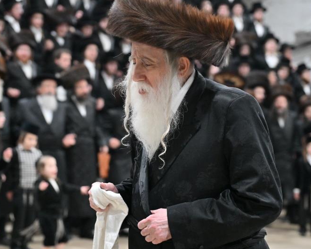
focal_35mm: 109
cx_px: 121
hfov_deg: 17.6
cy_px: 120
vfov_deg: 14.1
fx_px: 1003
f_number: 4
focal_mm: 75
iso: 1600
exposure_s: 1/200
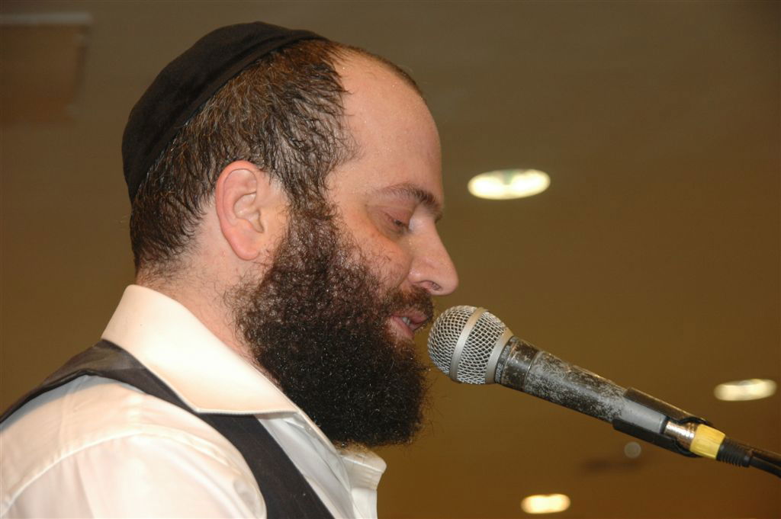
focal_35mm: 117
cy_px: 260
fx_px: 2536
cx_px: 390
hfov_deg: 17.5
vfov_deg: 11.7
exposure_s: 1/40
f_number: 5.6
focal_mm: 78
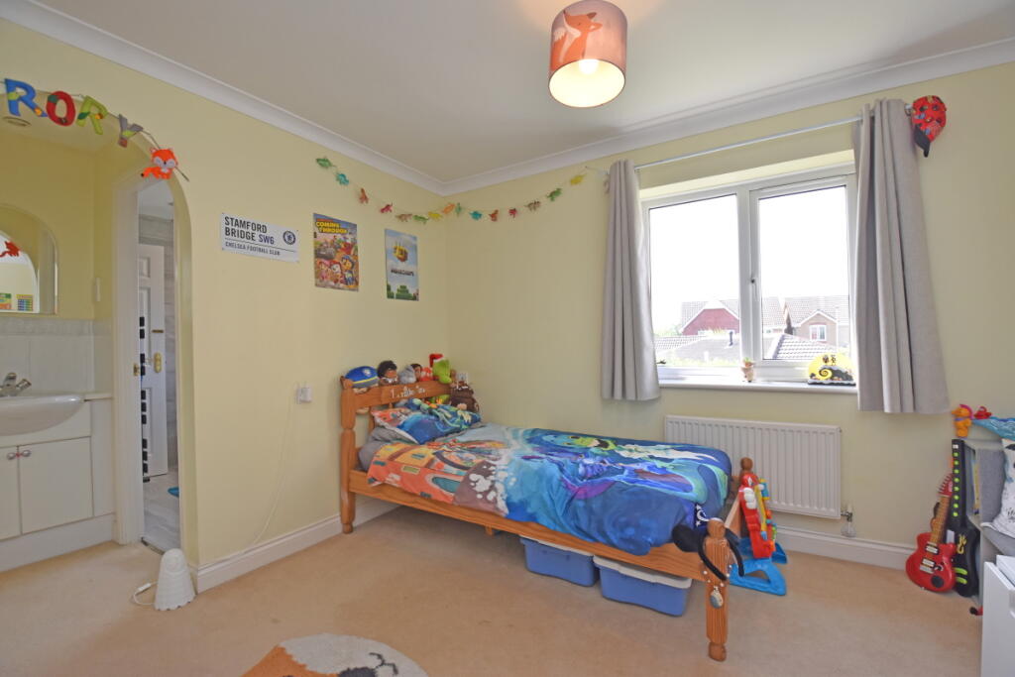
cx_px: 508
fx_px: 423
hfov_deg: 100.4
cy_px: 338
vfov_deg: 77.3
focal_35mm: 15
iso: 500
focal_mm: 10
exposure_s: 1/200
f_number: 5
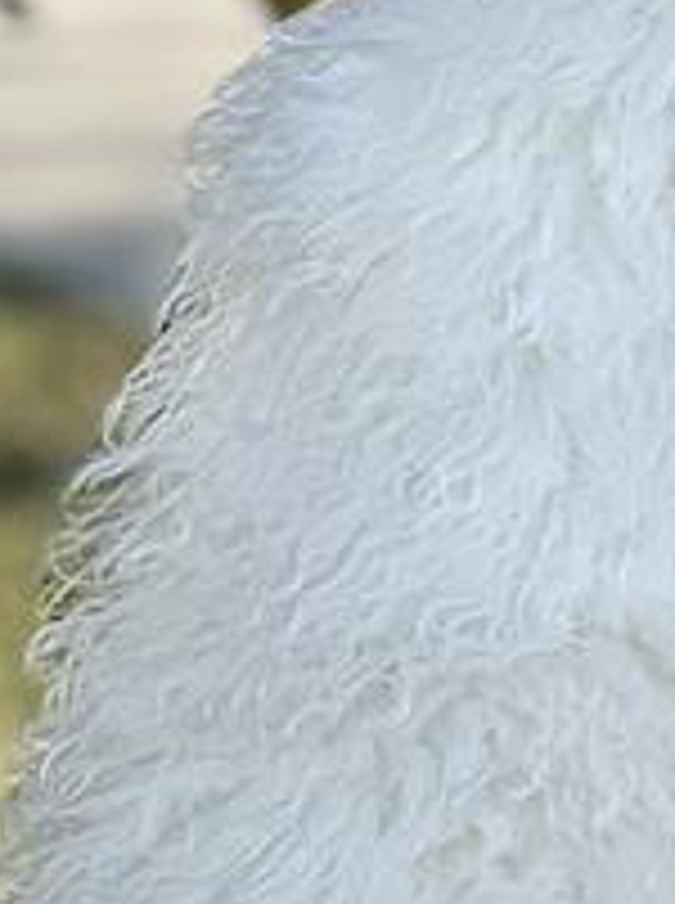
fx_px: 10251
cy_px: 585
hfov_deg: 3.7
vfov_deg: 5.1
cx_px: 1418
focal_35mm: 393
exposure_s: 1/320
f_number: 2.8
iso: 32
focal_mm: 9
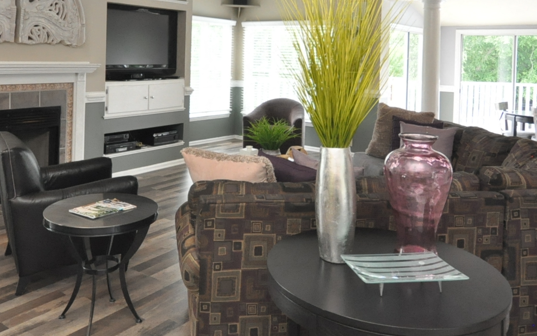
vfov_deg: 35.9
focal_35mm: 34
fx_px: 498
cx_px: 240
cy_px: 62
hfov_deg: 56.5
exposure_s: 1/60
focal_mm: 11
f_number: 5.6
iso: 1250
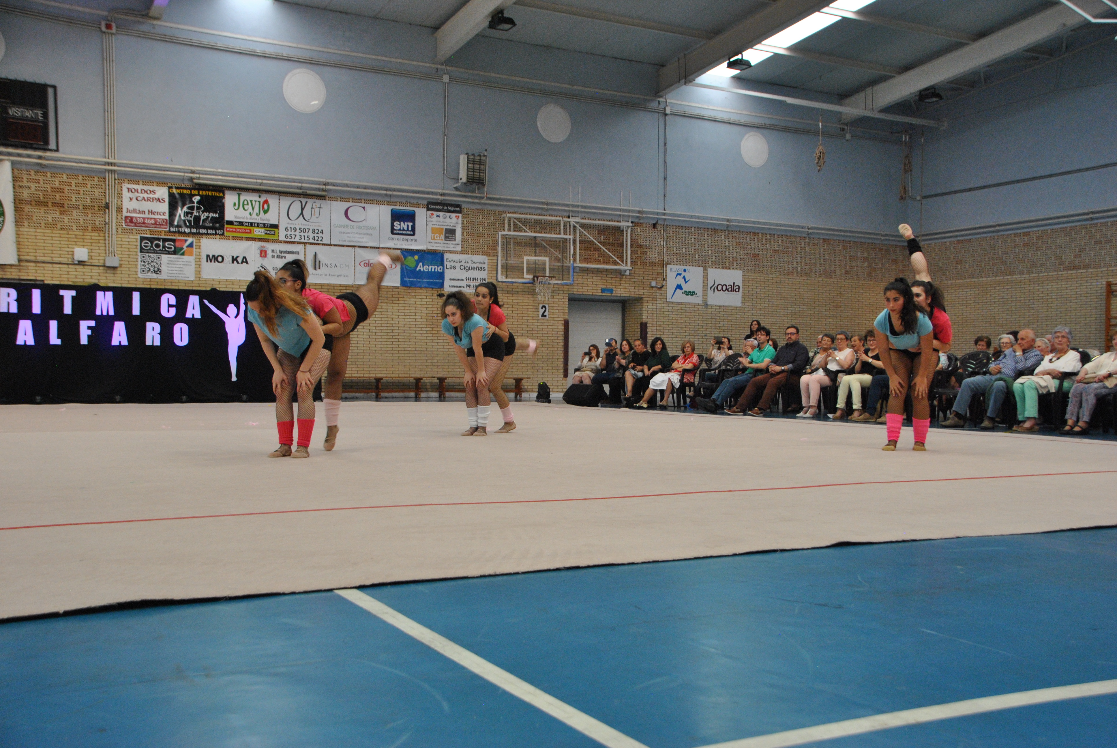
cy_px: 374
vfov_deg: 35.6
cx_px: 558
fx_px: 1165
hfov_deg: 51.2
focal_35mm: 38
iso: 800
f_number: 5.6
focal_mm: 25
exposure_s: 1/125
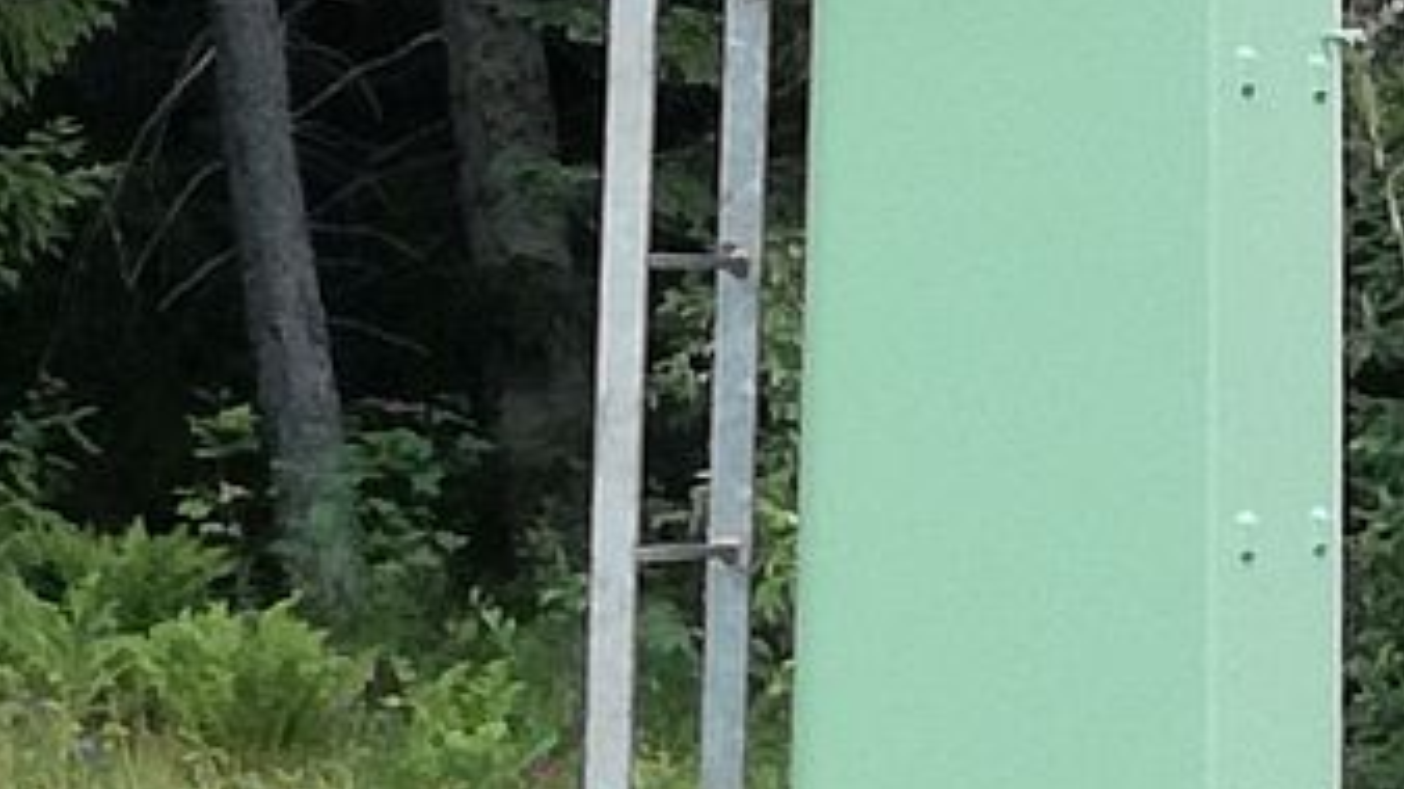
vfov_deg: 5.0
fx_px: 8971
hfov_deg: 8.9
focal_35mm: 241
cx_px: 1047
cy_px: 1132
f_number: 2
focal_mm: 3.79
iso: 50
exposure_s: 1/243
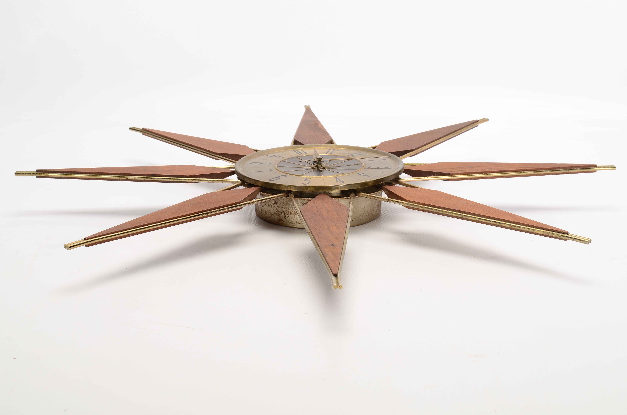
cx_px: 314
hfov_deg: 33.5
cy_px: 208
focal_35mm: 60
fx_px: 1043
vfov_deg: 22.5
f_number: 14
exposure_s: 1/160
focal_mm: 40
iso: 100
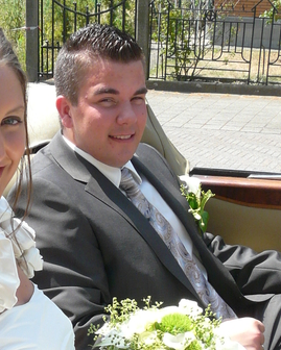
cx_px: 57
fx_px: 779
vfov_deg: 24.9
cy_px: 285
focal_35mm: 75
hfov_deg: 20.2
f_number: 4.5
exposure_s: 1/250
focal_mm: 4.6
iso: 100
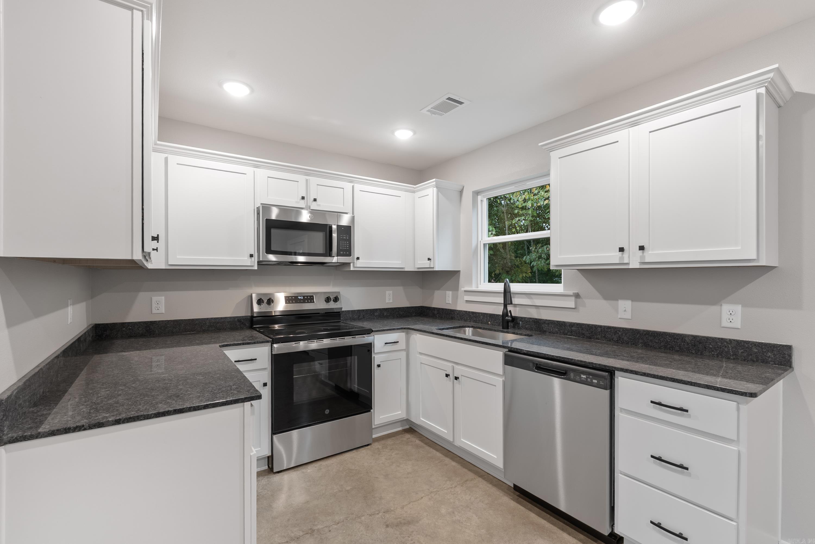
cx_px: 408
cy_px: 272
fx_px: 362
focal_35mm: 16
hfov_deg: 96.7
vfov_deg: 73.8
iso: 250
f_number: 9
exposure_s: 1.6
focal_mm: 16
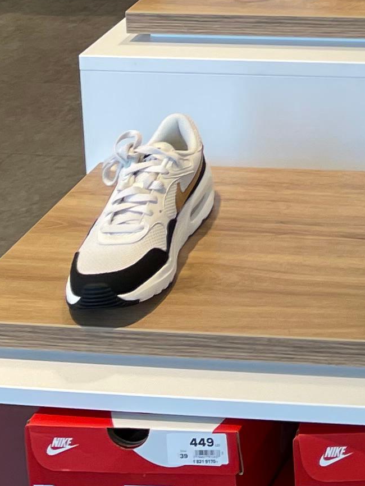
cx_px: 755
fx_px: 1700
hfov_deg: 11.0
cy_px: -446
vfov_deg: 14.0
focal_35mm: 121
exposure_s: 1/176
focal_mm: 4.2
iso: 32
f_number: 1.6
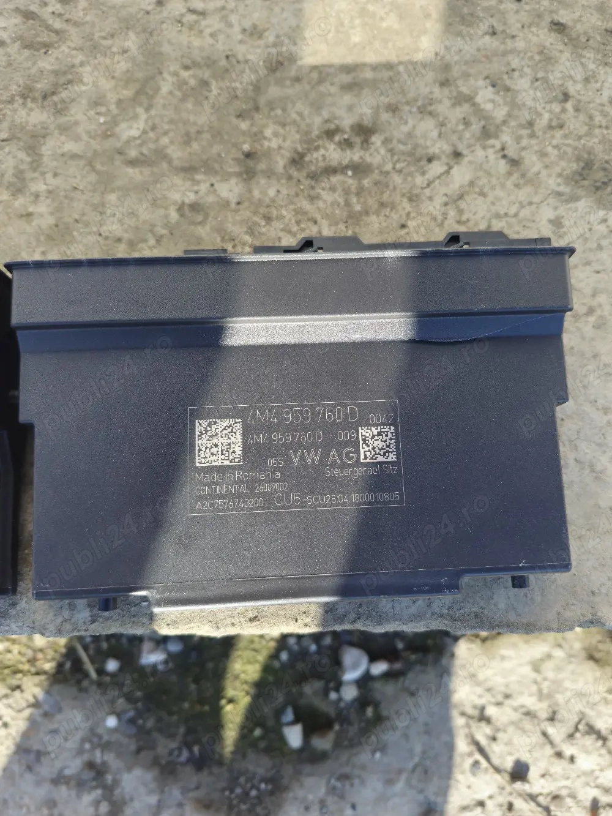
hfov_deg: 58.9
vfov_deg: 73.9
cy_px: 408
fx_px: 542
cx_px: 306
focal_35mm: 23
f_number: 1.8
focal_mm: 5.54
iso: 50
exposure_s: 1/333
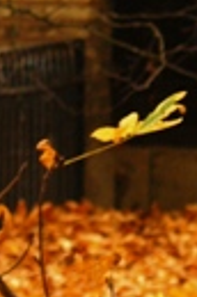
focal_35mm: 648
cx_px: 410
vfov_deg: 3.2
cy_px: -50
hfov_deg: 2.1
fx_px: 5347
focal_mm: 70
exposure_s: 1/25
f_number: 4.5
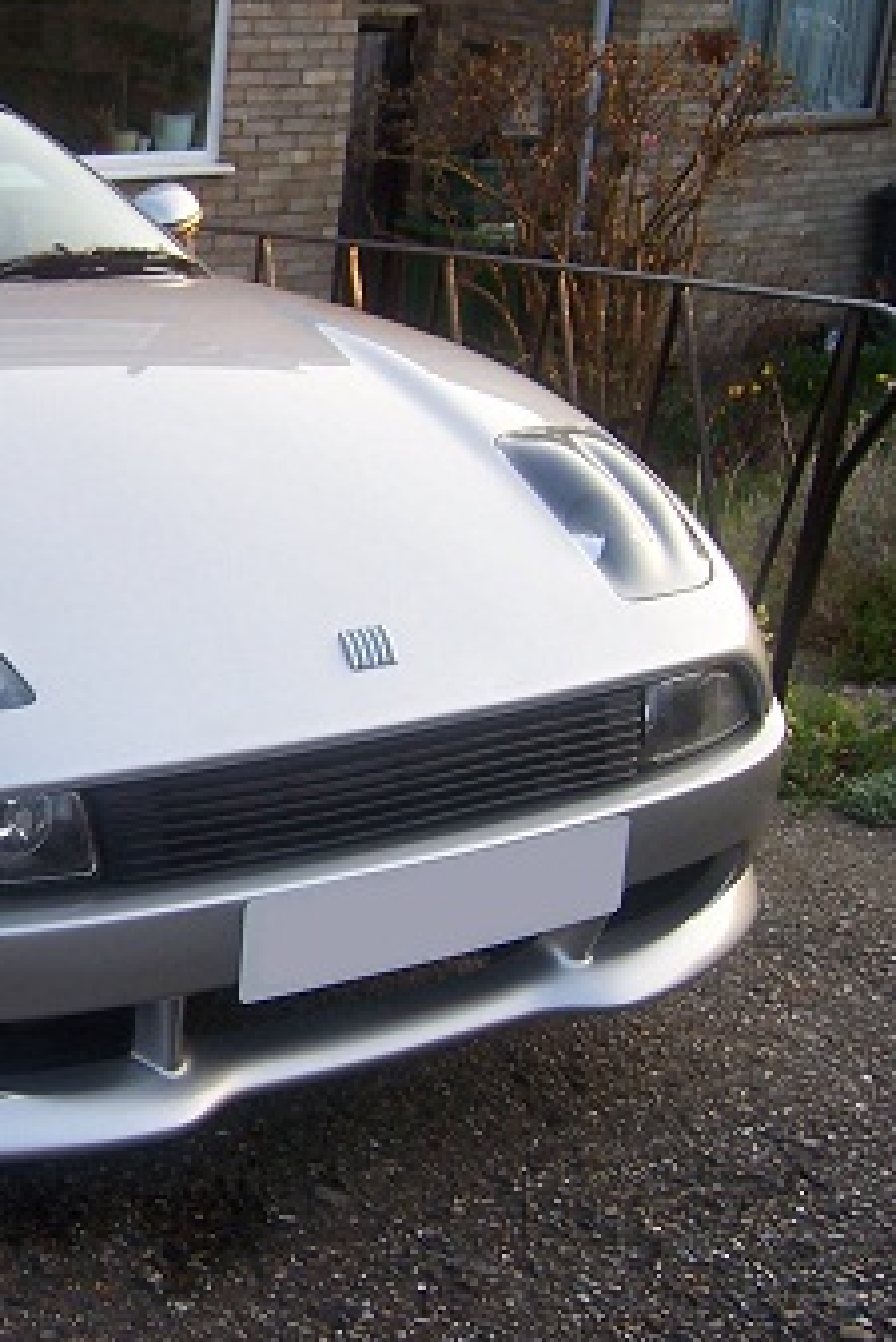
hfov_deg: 20.8
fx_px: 2275
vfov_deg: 32.9
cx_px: -179
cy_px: 637
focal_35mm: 61
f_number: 3
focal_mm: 6
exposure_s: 1/90
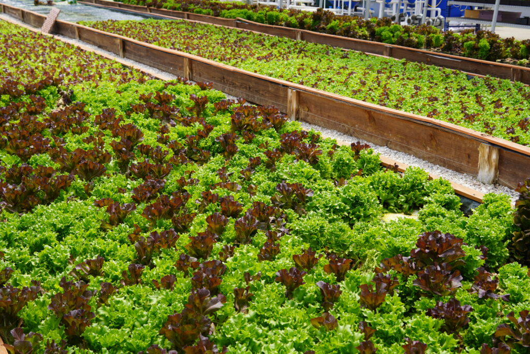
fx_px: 618
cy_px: 177
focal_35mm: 42
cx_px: 265
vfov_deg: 31.9
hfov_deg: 46.4
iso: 100
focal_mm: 28
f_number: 5
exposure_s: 1/250
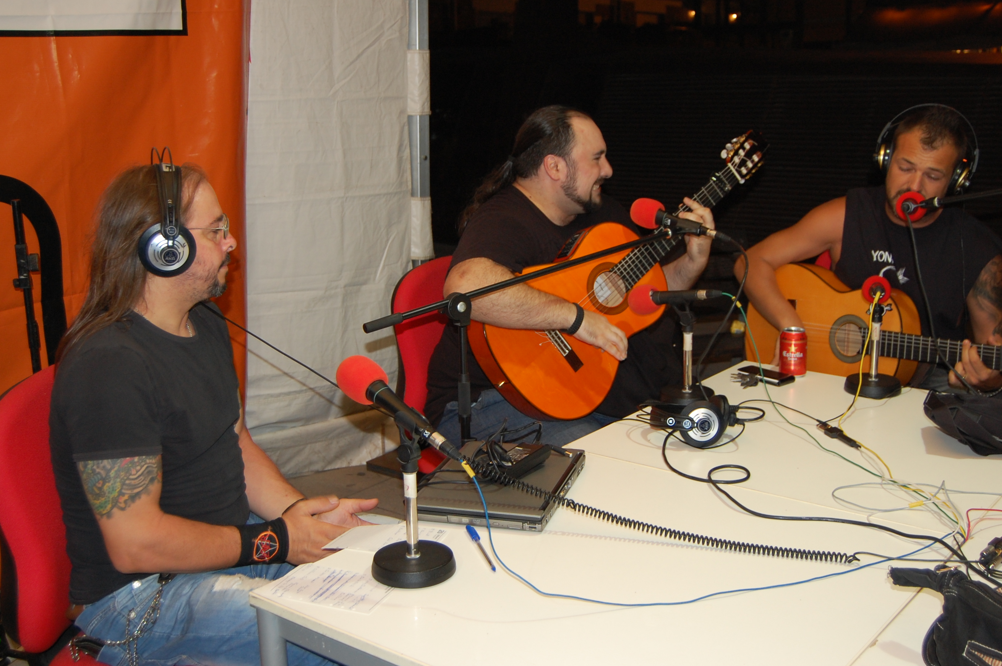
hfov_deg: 49.0
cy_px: 310
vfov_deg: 33.7
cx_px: 499
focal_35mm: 40
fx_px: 1101
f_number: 3.8
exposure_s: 1/60
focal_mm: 23
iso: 400
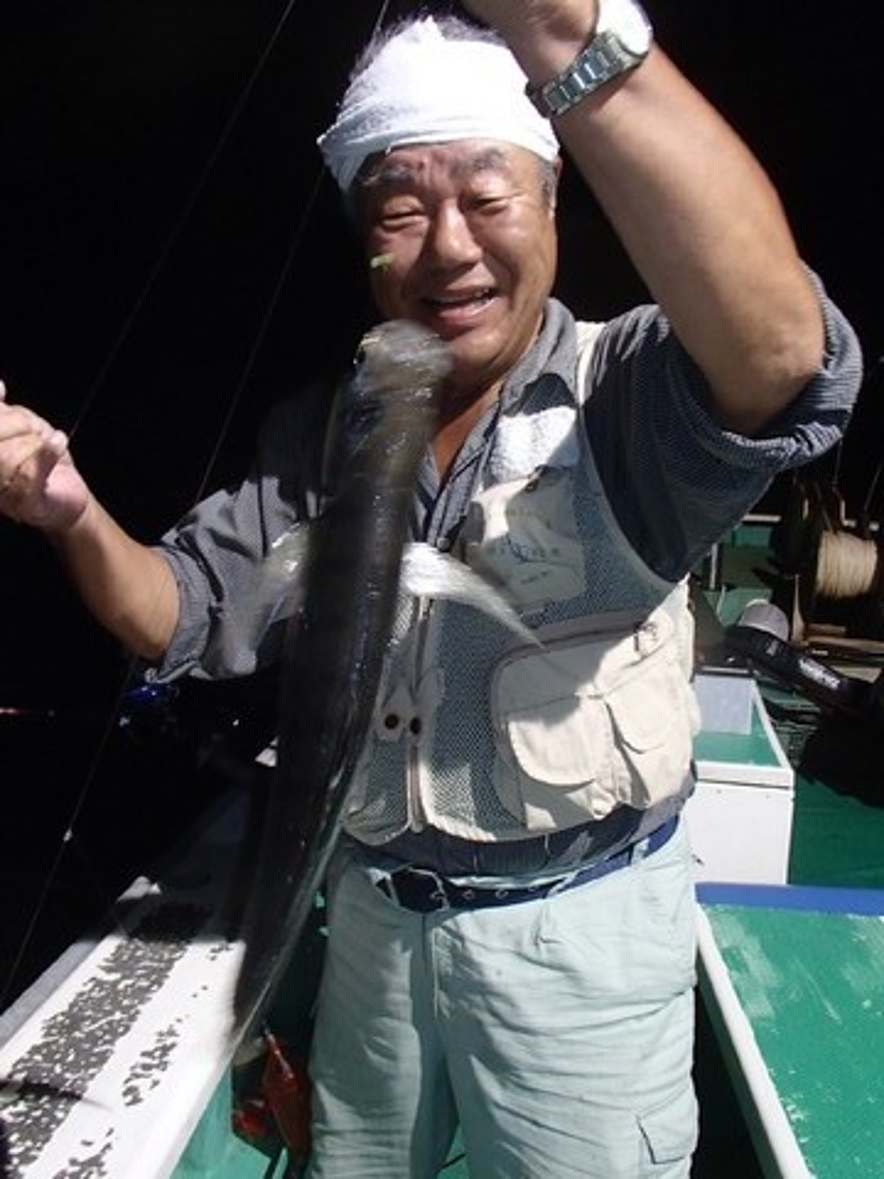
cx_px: 442
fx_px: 953
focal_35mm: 28
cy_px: 590
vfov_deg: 63.4
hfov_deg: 49.7
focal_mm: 5
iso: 400
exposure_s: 1/30
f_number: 3.9
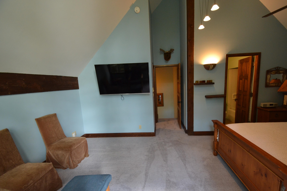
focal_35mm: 16
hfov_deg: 96.7
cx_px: 151
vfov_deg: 73.7
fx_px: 128
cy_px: 97
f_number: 3.5
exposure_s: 1/60
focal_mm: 10
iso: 1000
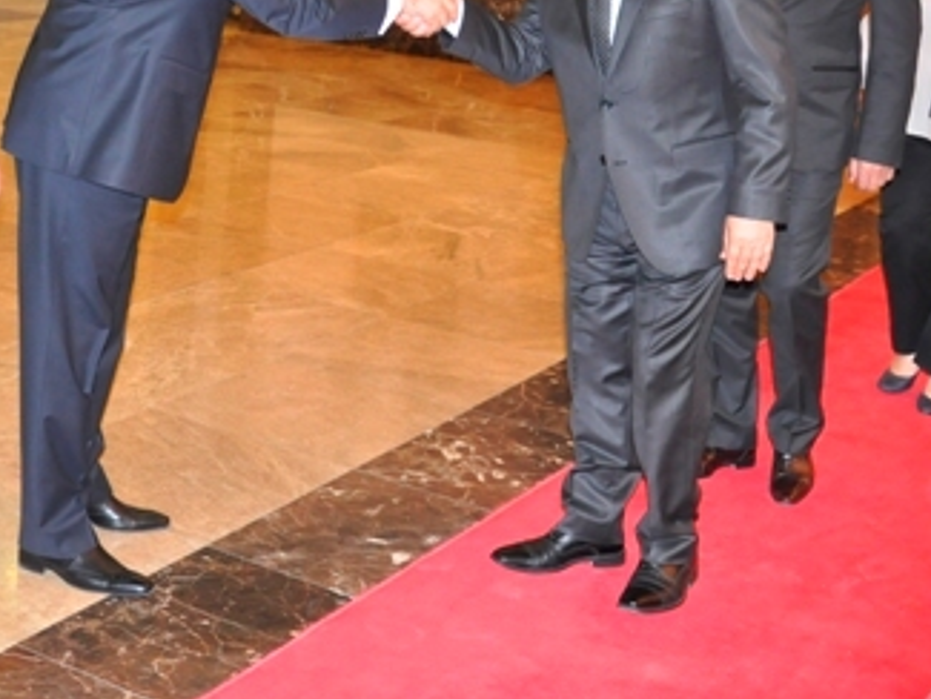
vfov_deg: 21.3
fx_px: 1830
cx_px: 229
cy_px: 125
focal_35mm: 68
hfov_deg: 28.1
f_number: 4.5
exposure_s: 1/60
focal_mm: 24
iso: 1250
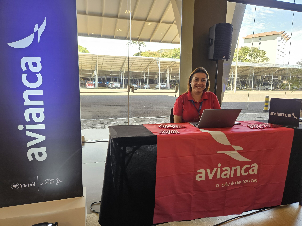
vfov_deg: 58.9
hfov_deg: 73.9
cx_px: 151
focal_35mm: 23
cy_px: 113
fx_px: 201
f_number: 1.8
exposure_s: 1/120
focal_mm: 5.4
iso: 250
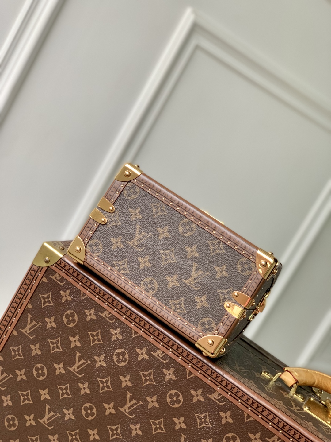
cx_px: 166
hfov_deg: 28.0
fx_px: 663
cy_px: 221
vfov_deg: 36.8
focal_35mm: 52
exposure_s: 1/70
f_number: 2.4
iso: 125
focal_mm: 6
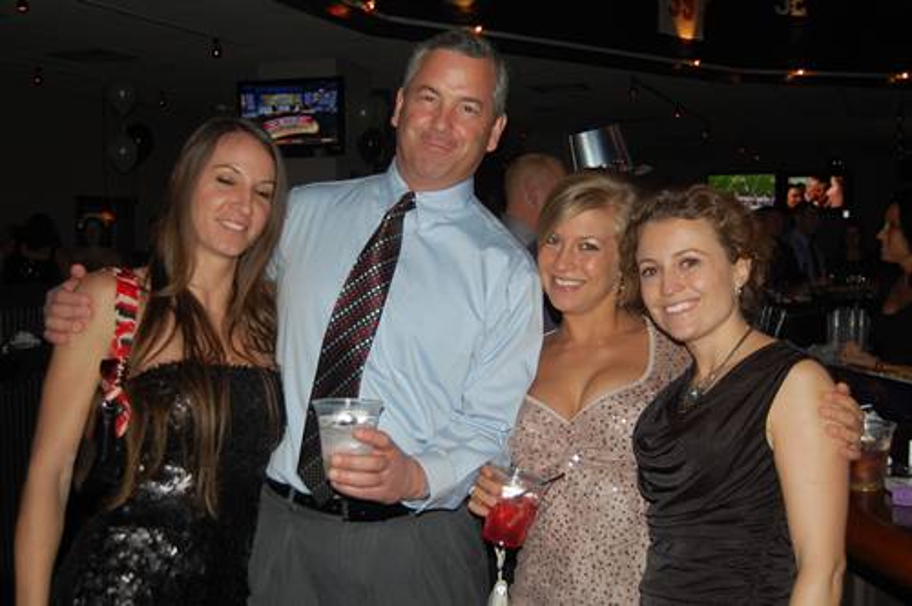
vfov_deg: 28.9
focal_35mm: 46
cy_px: 303
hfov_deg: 42.4
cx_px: 456
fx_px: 1176
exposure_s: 1/60
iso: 400
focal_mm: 31
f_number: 4.5
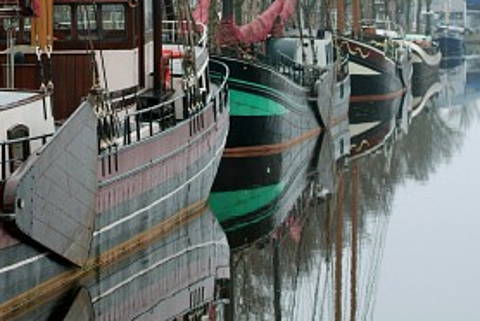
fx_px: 2136
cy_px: 99
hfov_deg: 12.8
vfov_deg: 8.6
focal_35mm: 160
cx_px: 157
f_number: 5.6
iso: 400
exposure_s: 1/250
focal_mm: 66
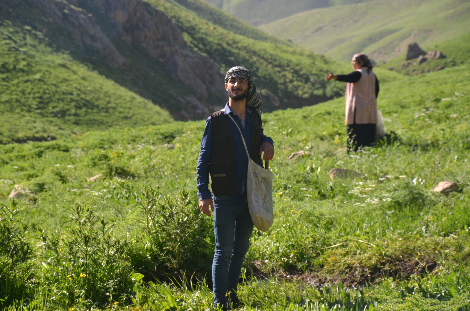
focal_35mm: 158
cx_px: 235
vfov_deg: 8.7
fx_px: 2052
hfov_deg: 13.1
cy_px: 156
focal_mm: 105
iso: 180
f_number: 8
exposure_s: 1/250
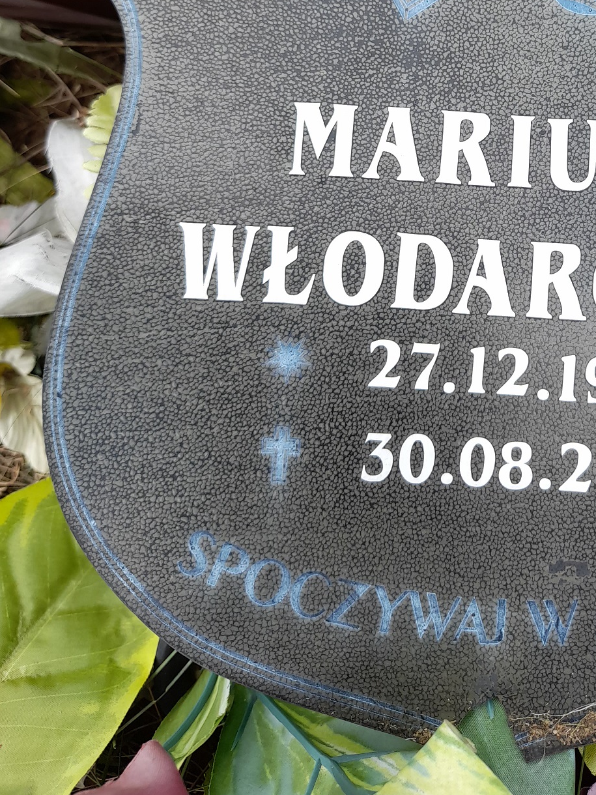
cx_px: 488
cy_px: 153
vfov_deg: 43.5
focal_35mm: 41
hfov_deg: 34.0
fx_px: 941
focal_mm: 4.6
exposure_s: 1/142
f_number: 2
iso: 20
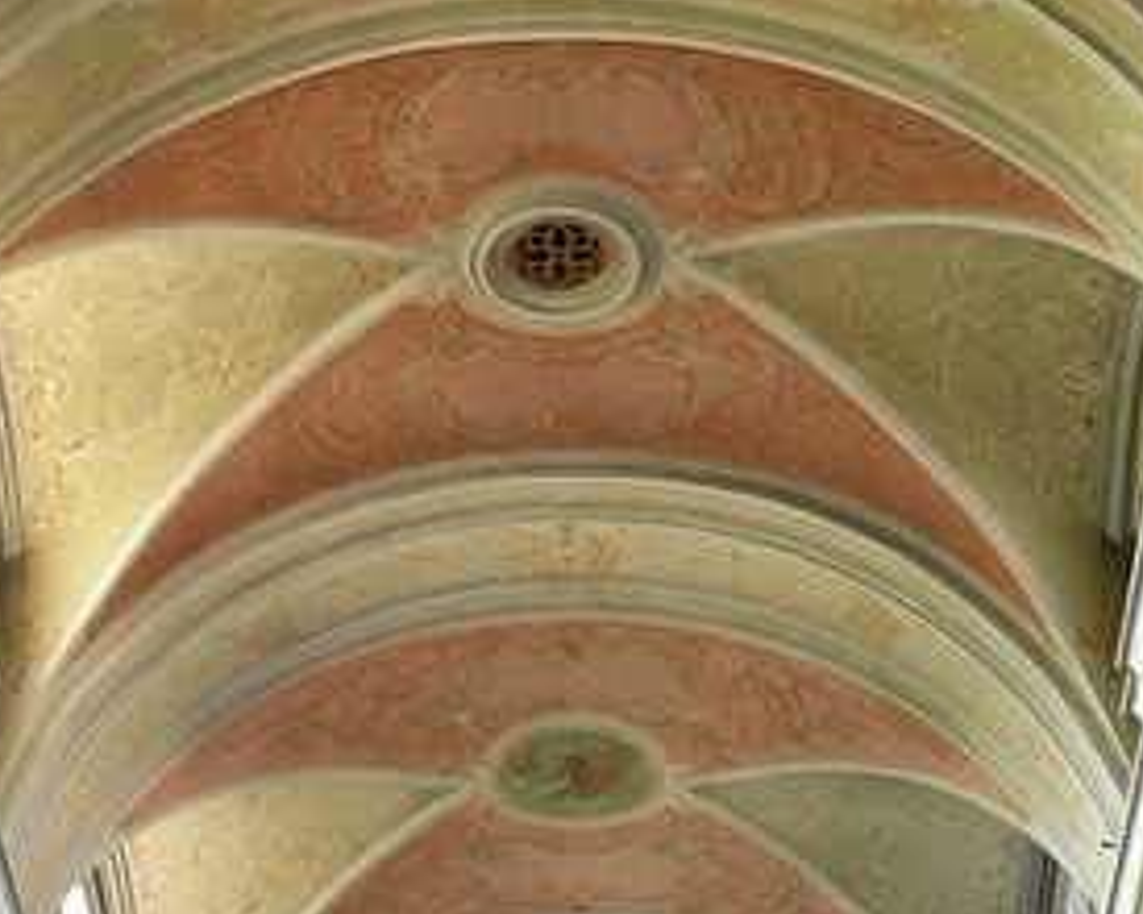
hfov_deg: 20.6
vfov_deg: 16.5
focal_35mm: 93
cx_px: 636
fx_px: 3146
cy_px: 424
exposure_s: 1/15
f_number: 2.8
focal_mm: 7.4
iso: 200
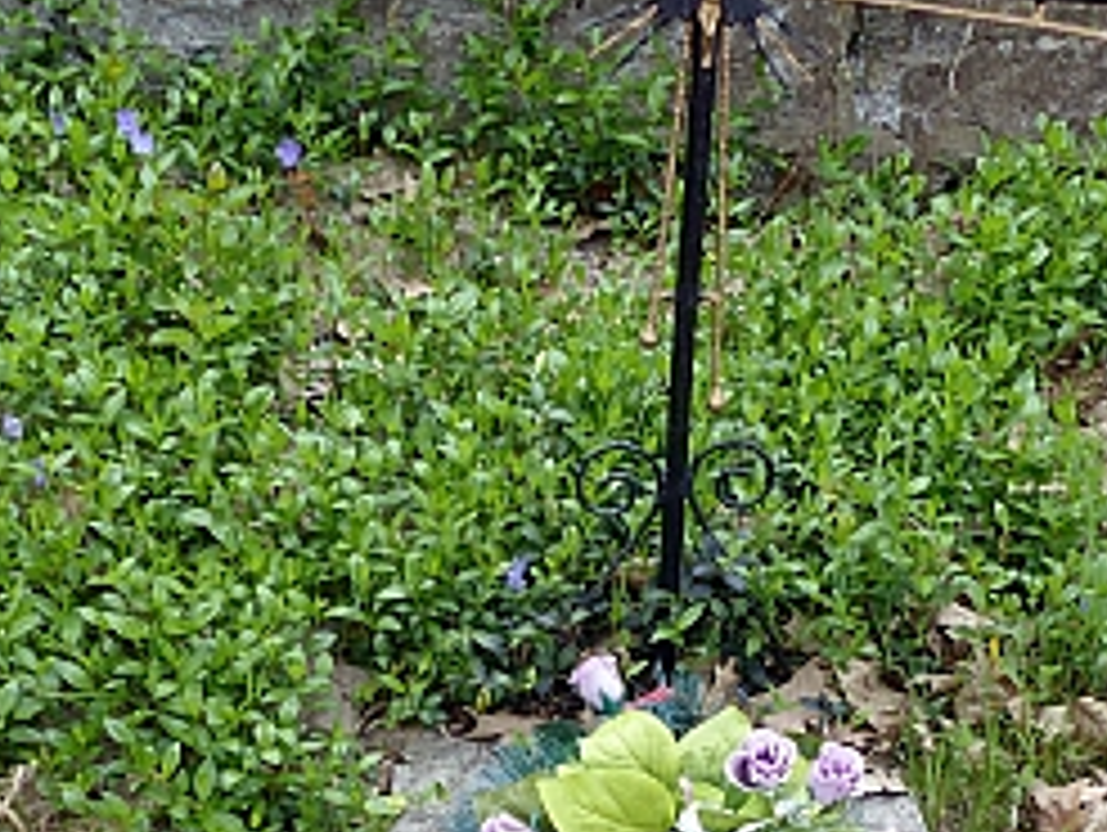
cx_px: 657
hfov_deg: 29.7
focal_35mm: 65
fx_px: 2081
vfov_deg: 21.1
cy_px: 989
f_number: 3.5
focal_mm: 4.5
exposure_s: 1/125
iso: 100
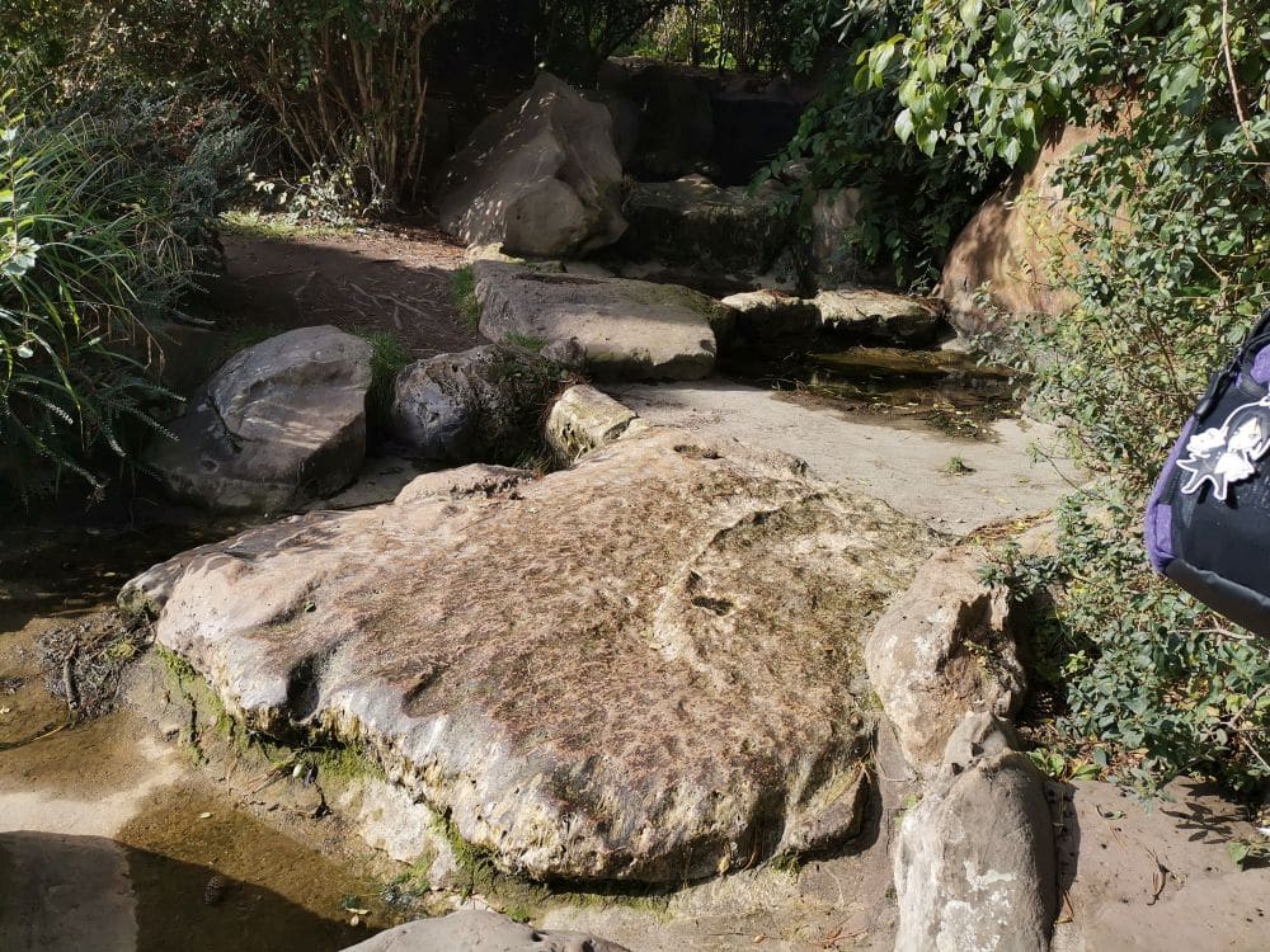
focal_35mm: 27
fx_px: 991
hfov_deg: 65.3
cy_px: 476
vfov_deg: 51.4
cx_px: 635
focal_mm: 4.75
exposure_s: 1/1555
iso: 50
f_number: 1.8
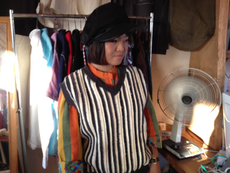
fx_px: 233
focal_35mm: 35
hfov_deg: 52.6
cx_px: 115
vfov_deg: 40.7
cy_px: 86
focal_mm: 4.28
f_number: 2.4
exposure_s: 1/20
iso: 80
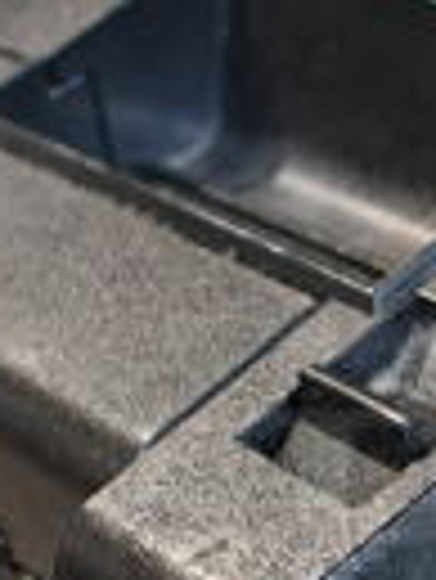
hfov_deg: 11.7
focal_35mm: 123
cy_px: 522
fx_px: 2062
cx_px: 593
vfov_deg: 15.8
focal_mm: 18
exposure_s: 1/30
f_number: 3.5
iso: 500
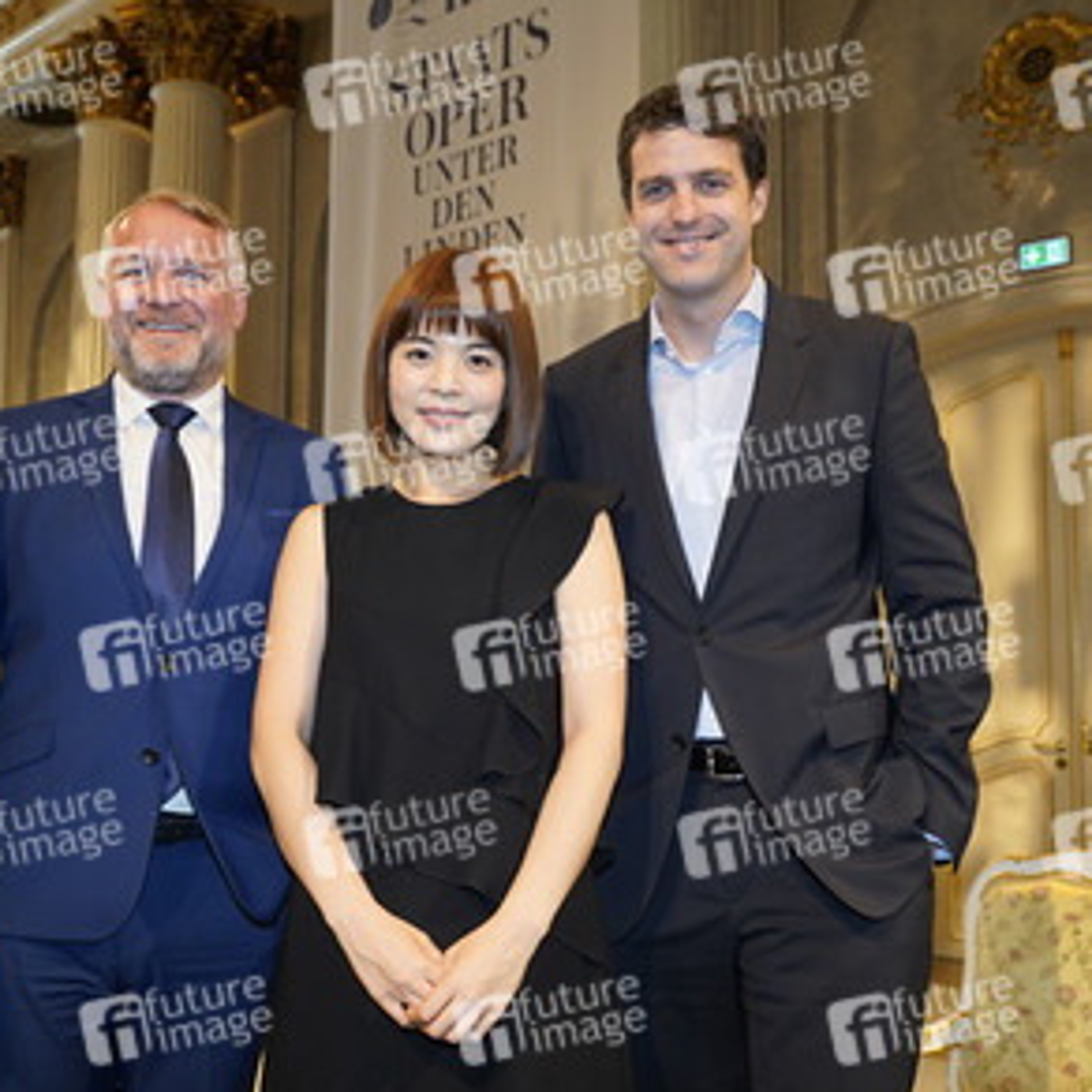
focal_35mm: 38
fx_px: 1356
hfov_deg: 43.7
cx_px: 451
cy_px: 553
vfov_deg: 43.9
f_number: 5
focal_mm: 29
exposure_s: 1/100
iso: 1600
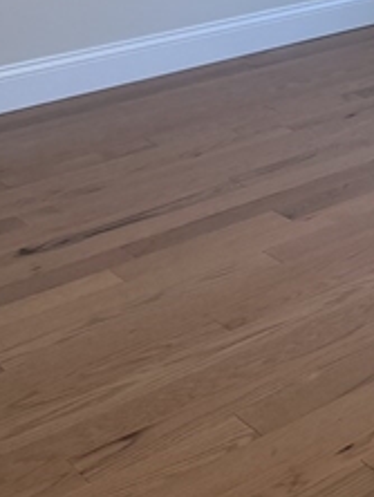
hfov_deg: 16.7
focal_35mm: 83
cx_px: 502
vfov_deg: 22.4
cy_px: -29
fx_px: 1193
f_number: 1.78
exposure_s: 1/222
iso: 200
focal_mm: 6.76
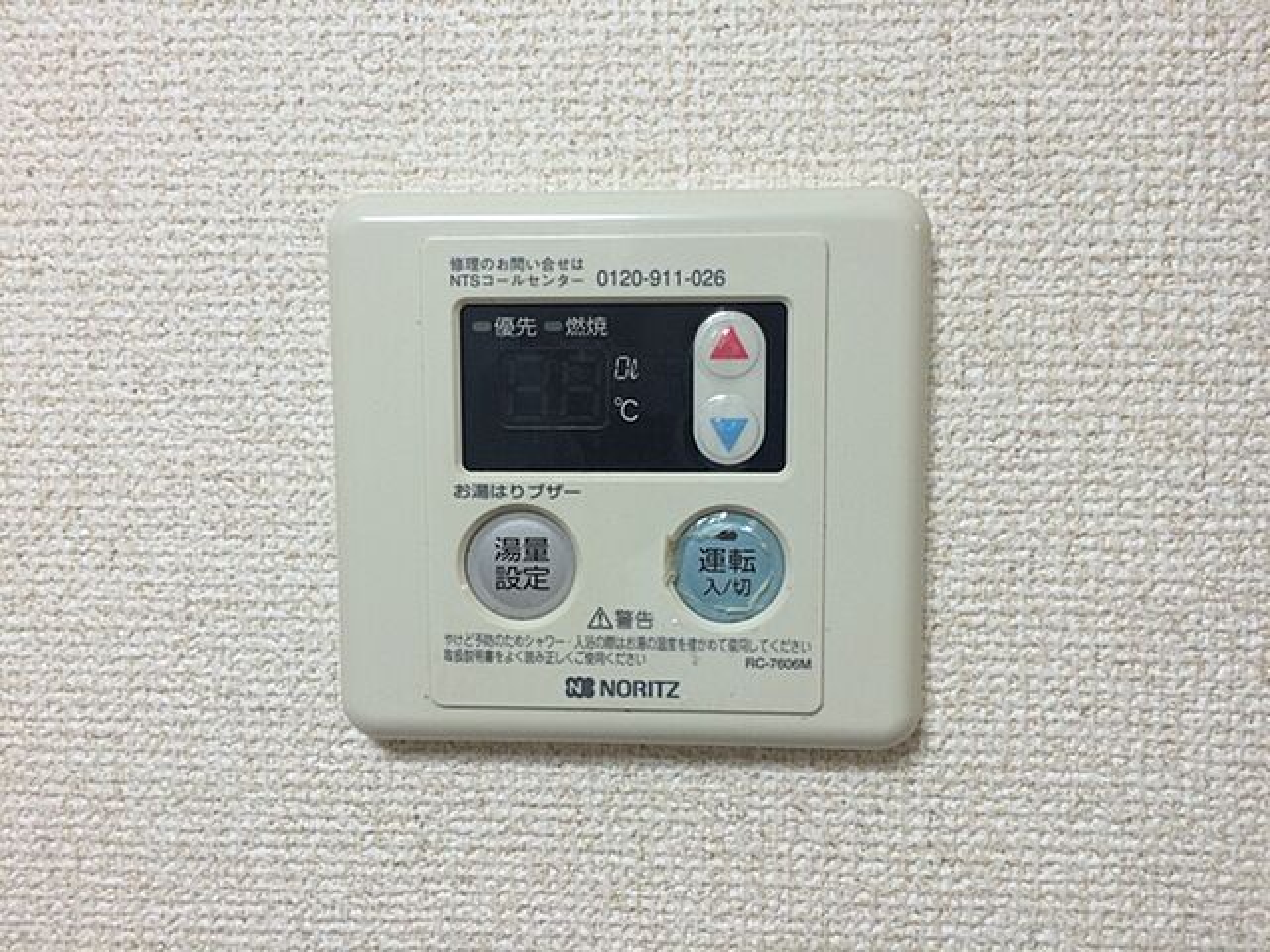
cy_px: 476
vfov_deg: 48.2
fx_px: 1064
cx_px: 635
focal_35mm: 29
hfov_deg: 61.7
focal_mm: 4.15
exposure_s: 1/50
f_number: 2.2
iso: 40
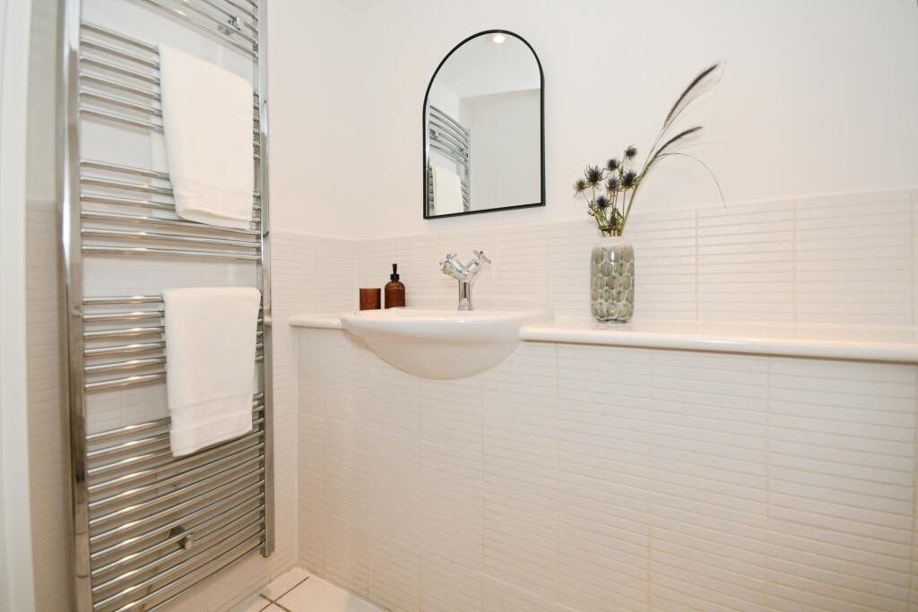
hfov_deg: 100.4
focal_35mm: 15
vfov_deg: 77.3
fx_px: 383
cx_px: 459
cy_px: 306
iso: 400
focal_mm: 10
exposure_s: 1/60
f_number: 8
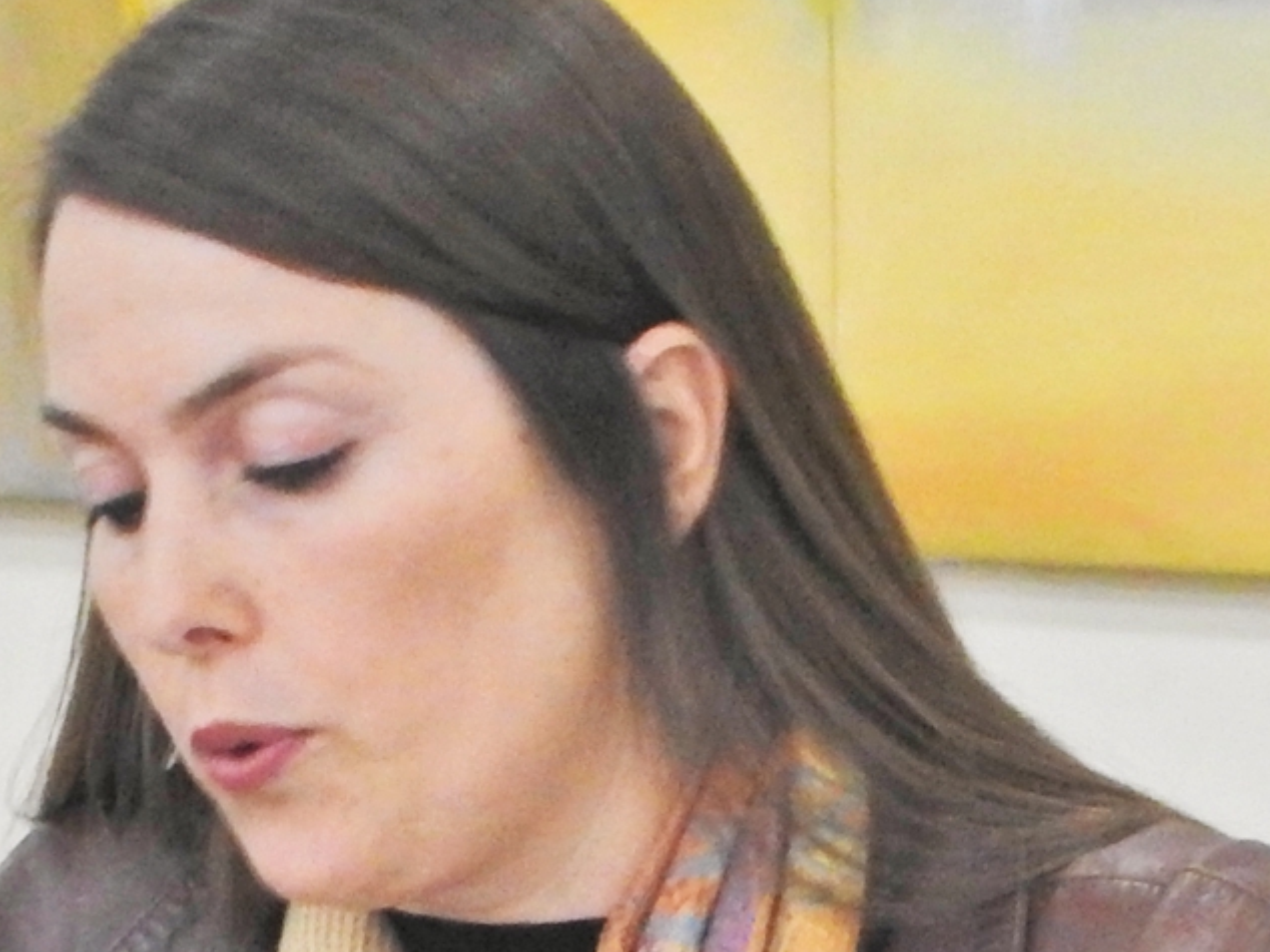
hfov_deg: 1.1
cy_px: 1267
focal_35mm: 1863
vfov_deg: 0.8
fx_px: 68324
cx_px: 625
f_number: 5.6
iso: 800
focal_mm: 89.6
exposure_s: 1/13
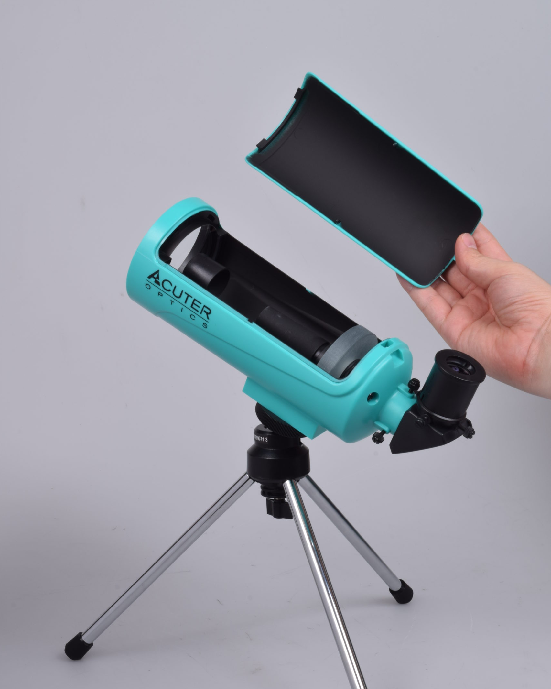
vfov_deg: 21.7
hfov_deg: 17.5
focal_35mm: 88
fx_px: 1794
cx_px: 275
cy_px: 402
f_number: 22
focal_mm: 52
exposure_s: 1/100
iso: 100
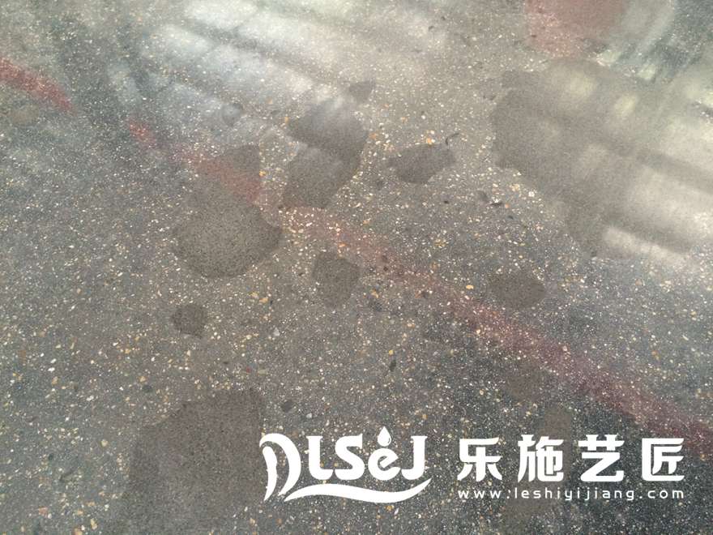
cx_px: 356
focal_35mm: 29
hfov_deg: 61.7
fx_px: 597
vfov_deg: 48.2
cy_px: 268
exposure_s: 1/33
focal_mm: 4.15
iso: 200
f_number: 2.2
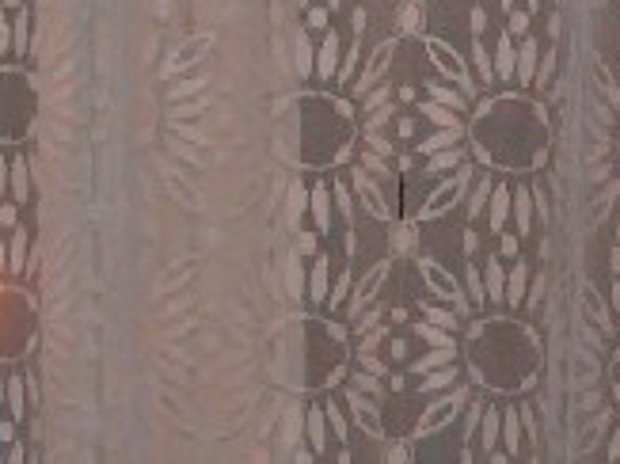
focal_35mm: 375
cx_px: 1548
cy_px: 1122
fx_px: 6712
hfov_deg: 5.1
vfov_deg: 3.9
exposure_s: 1/30
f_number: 3.2
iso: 200
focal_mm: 9.2
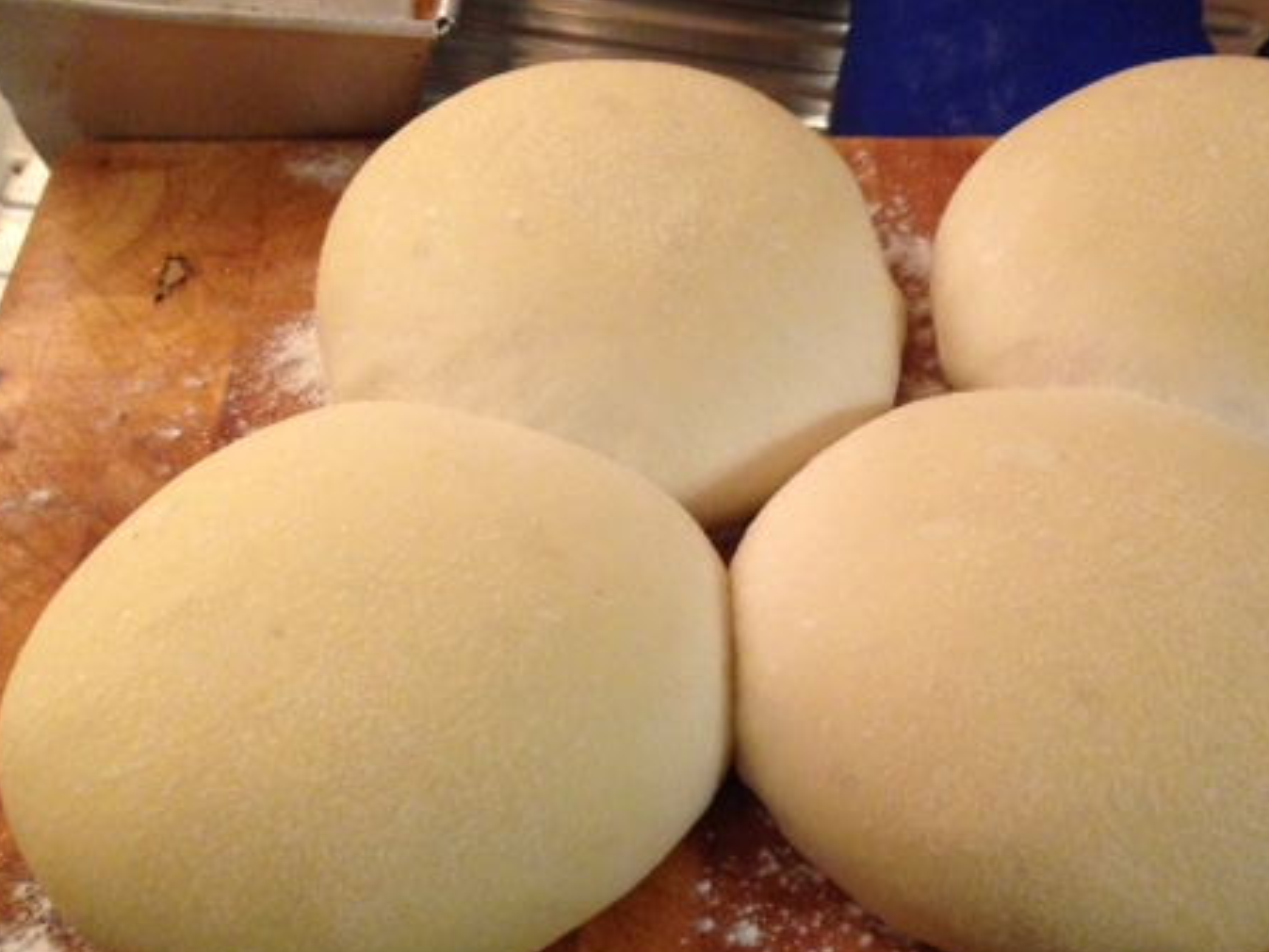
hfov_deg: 40.2
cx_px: 772
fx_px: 1723
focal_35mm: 47
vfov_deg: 30.8
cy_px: 562
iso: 320
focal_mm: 4.12
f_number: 2.4
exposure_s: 1/20
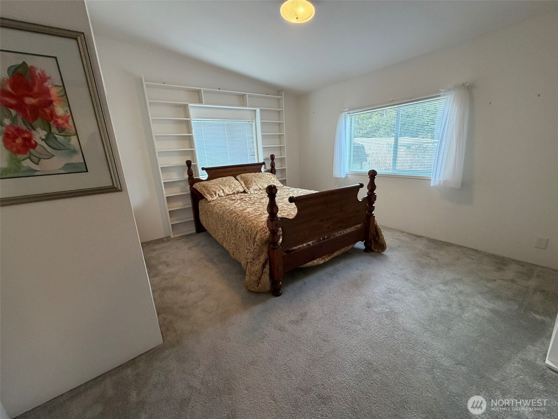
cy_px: 210
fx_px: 226
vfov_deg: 85.7
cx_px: 279
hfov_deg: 102.1
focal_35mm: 14
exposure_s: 1/60
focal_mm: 2.22
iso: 200
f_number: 2.2
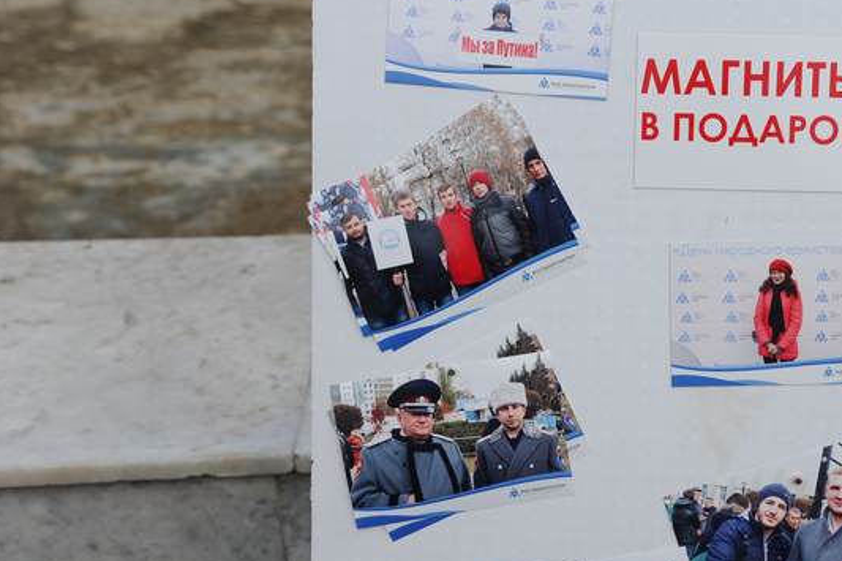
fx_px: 1754
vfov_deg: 18.1
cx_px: 626
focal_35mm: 75
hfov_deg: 26.7
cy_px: 372
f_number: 6.3
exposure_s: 1/1250
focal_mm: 50
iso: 400
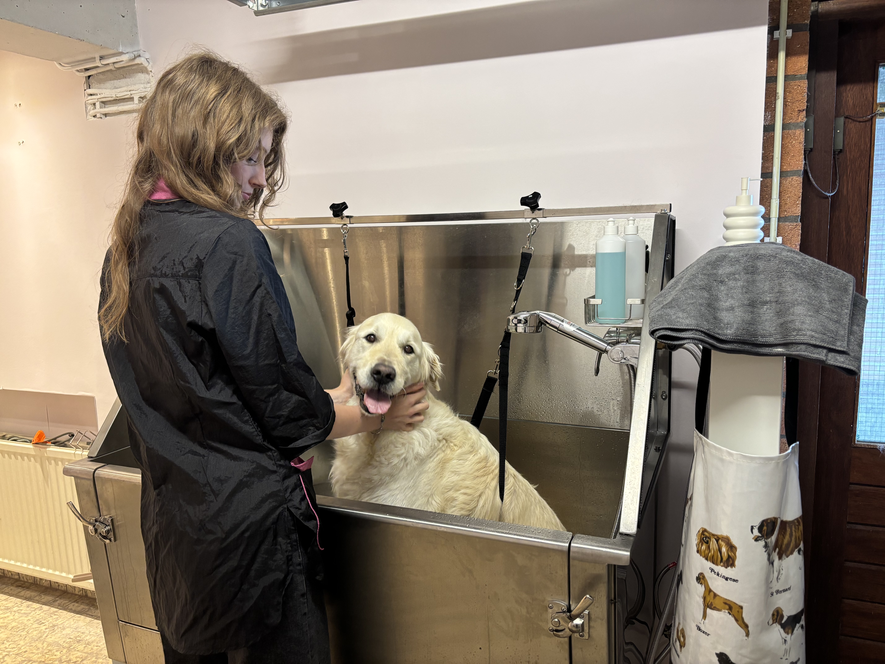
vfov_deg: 53.1
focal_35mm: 26
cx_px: 442
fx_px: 665
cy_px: 332
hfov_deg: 67.3
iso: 200
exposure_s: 1/50
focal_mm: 5.96
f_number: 1.6
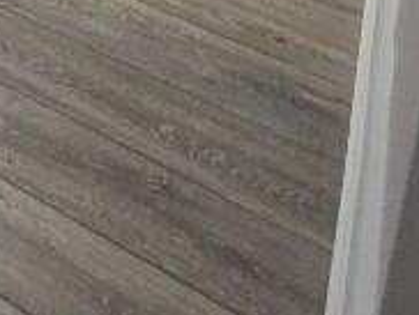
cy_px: -515
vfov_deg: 13.0
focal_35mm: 73
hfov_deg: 17.3
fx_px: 885
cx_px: -460
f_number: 2.2
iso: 160
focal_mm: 2.2
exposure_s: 1/50
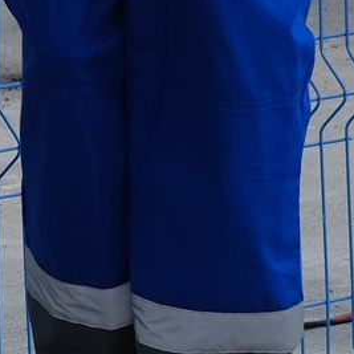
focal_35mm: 612
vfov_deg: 2.8
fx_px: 7081
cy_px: -360
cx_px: -68
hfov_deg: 2.9
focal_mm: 50
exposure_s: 1/300
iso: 80
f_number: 5.6
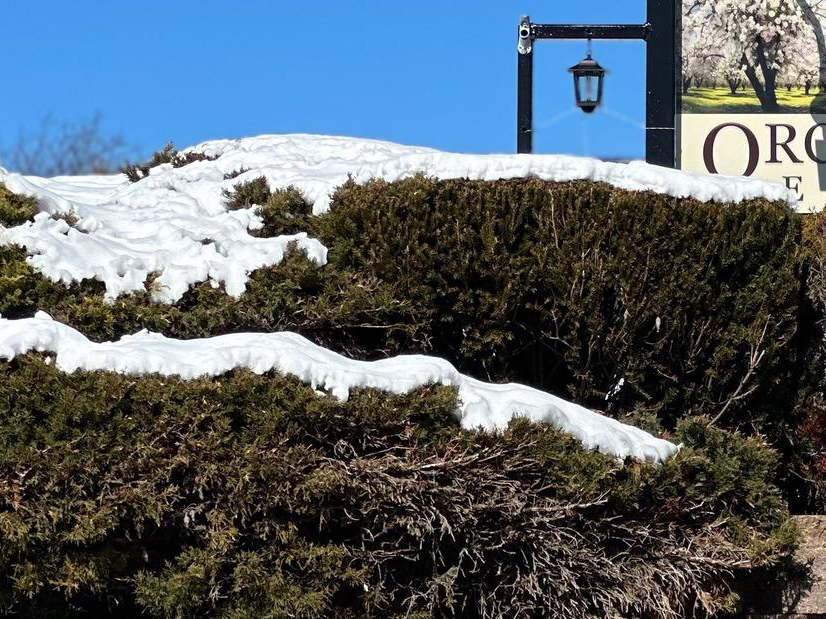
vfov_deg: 7.8
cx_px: 973
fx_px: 4556
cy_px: 176
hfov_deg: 10.2
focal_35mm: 191
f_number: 2.8
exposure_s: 1/1309
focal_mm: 9
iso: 32
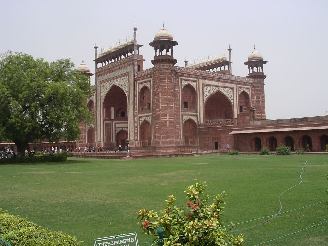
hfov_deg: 49.0
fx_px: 360
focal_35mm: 38
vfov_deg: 37.7
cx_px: 164
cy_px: 123
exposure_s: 1/302
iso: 100
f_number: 5.6
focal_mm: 5.8
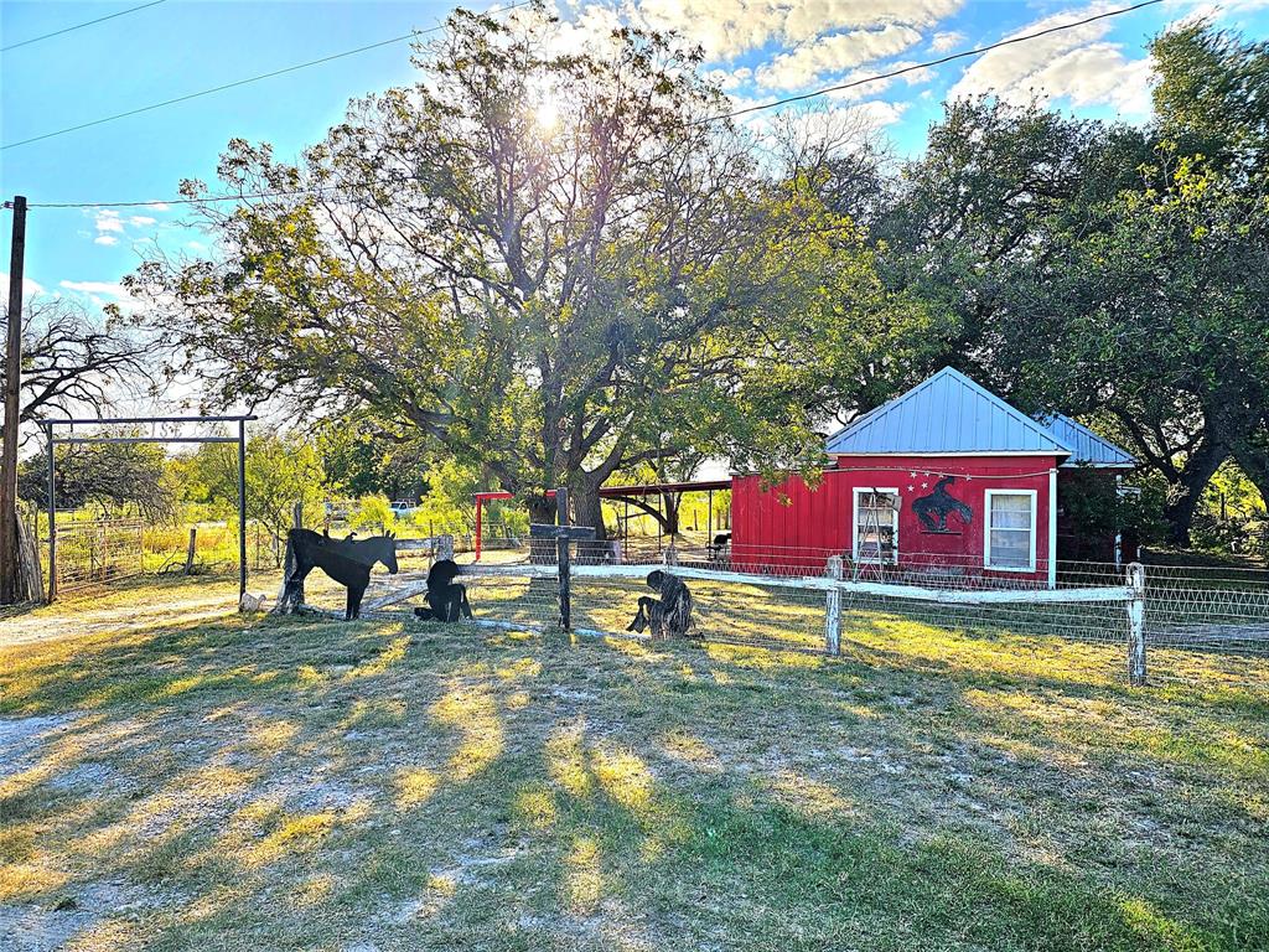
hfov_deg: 73.9
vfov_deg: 58.9
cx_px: 634
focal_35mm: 23
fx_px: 843
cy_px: 476
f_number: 1.7
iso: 10
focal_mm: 6.3
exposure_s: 1/625
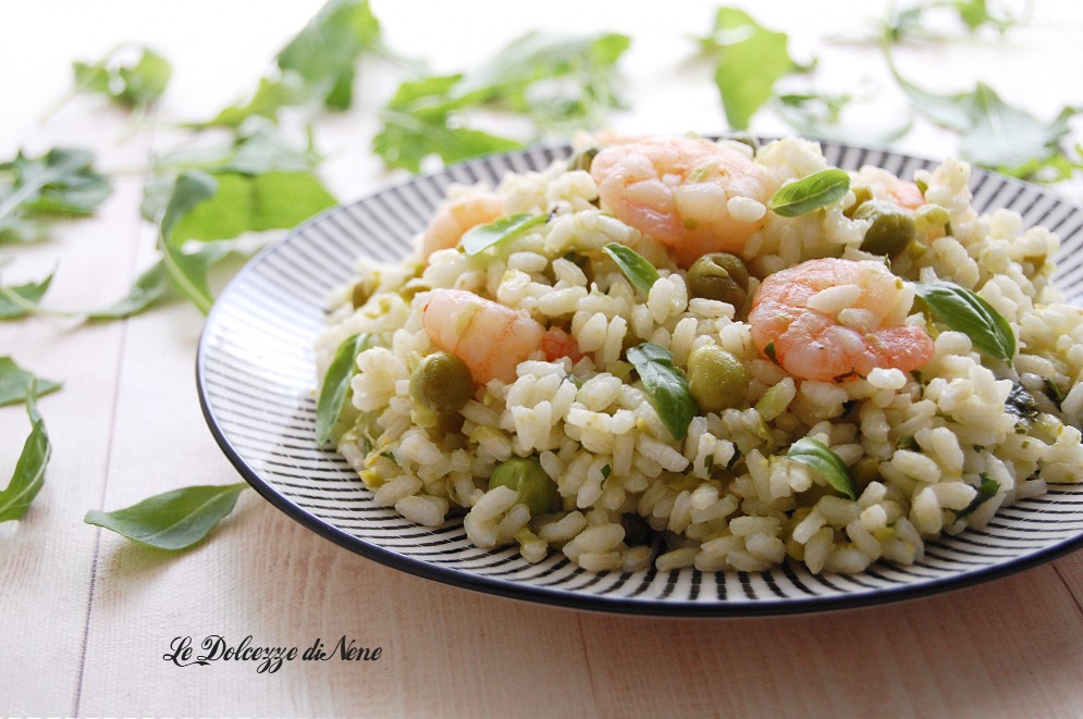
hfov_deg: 27.0
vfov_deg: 18.1
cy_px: 360
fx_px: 2254
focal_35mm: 75
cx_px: 542
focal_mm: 50
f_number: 5.6
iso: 640
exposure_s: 1/60
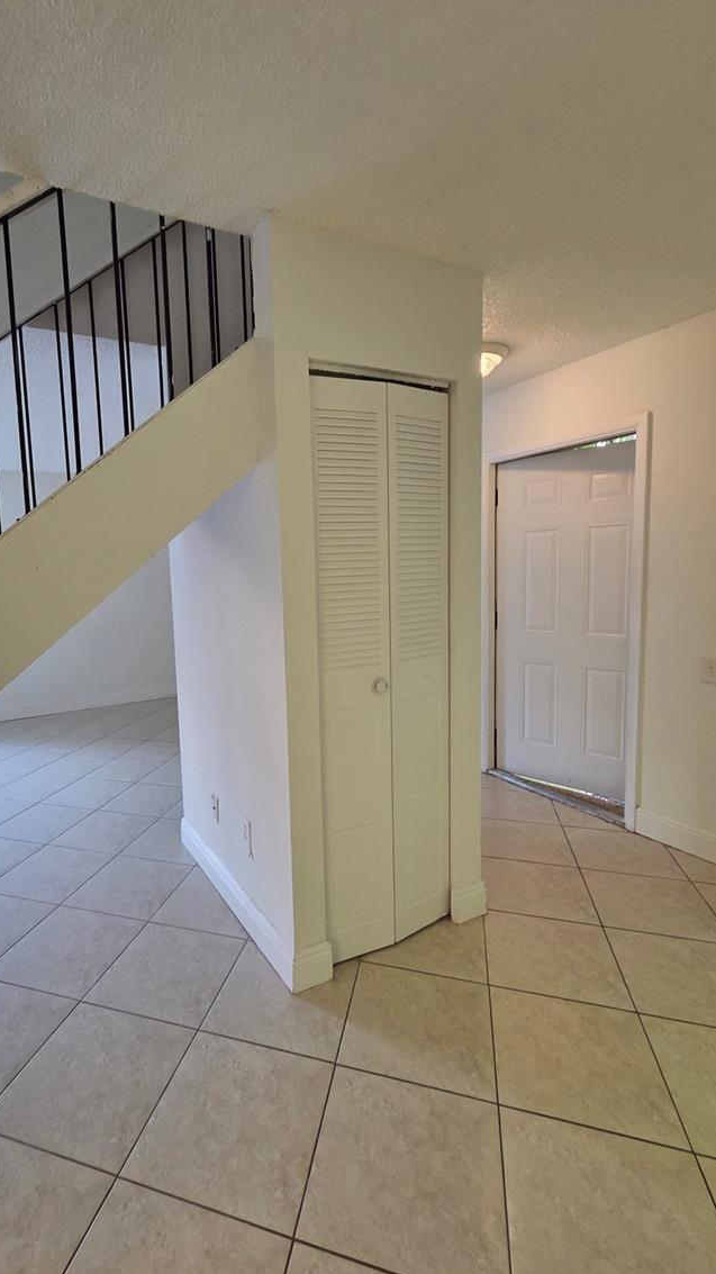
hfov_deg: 69.6
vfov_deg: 103.0
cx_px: 277
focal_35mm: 15
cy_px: 630
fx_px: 506
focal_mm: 2.2
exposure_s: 1/60
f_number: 2.2
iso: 250
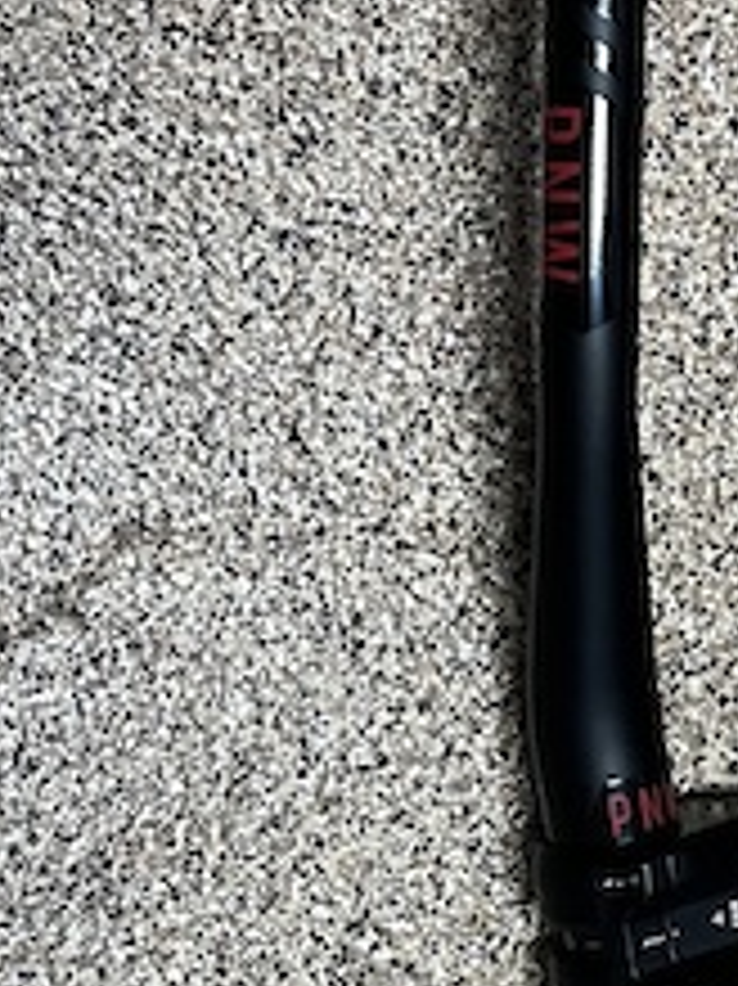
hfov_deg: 15.2
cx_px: 783
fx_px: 2703
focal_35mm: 95
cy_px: 711
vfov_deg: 20.5
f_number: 1.6
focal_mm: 5.1
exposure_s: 1/60
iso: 320
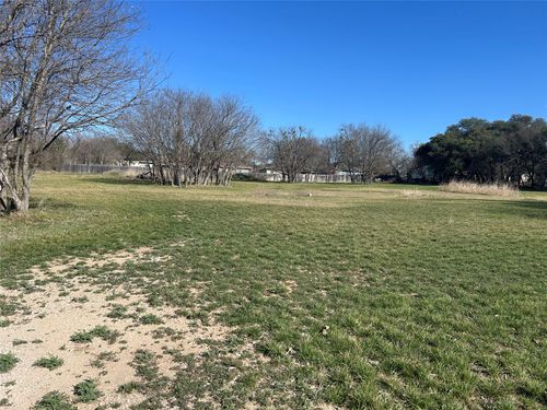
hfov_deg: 67.3
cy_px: 205
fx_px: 411
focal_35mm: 26
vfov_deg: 53.1
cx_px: 274
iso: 50
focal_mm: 5.7
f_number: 1.5
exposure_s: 1/3831
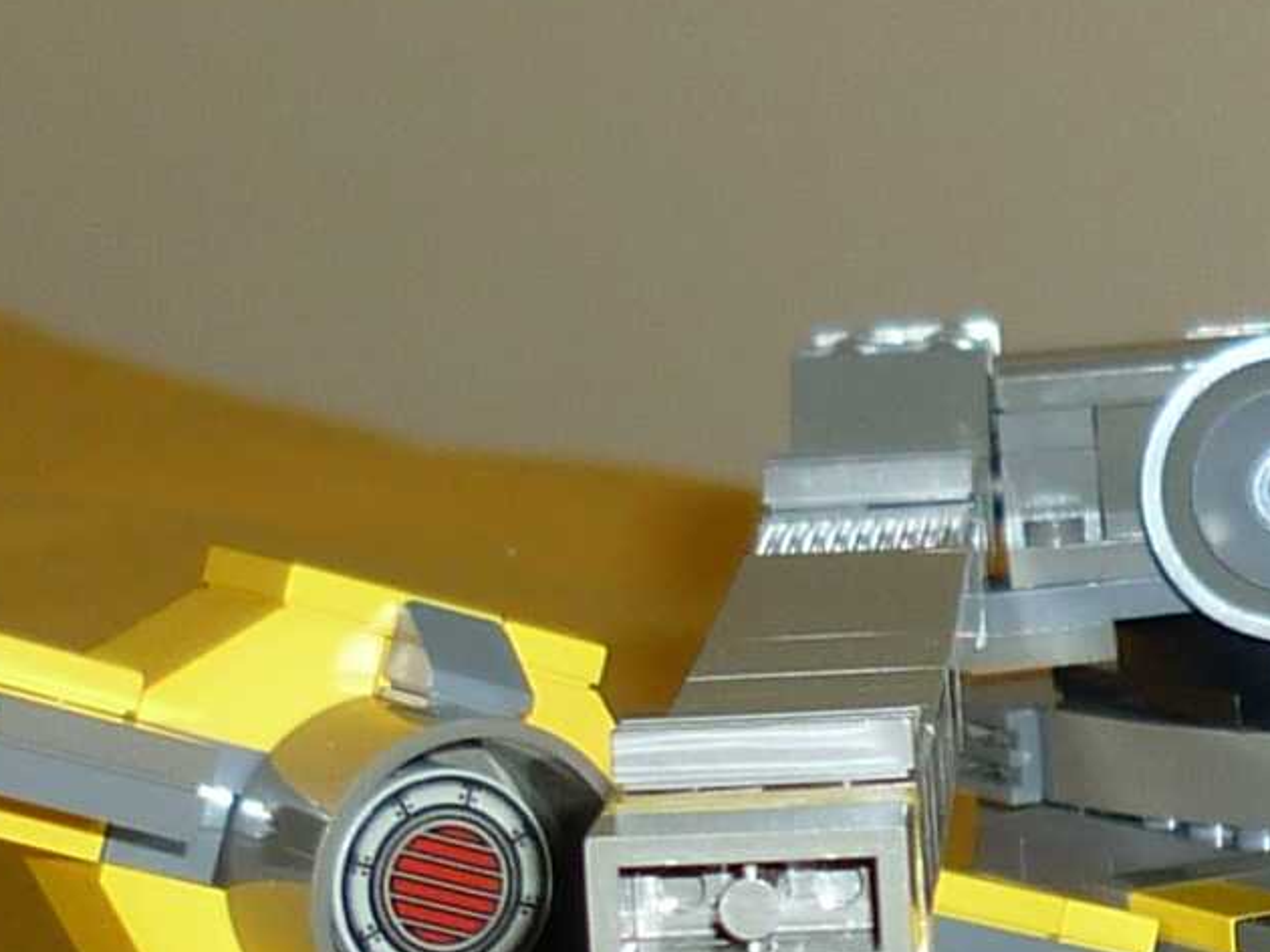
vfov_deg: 8.5
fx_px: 6271
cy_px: 1347
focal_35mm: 171
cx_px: 1488
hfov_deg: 11.4
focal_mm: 5.5
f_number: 2.8
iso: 100
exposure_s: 1/30
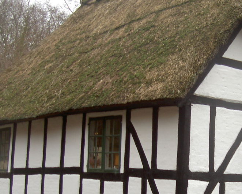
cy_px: 160
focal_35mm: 92
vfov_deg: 16.6
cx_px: 223
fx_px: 659
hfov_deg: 20.3
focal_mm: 8
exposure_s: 1/80
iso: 50
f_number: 2.8
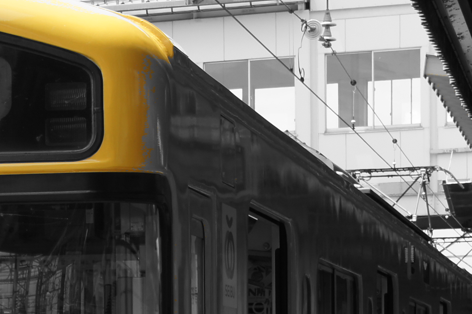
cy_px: 404
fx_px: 2122
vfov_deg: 8.3
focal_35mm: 162
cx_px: -71
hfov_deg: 12.4
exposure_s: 1/100
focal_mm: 30
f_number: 9
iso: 100
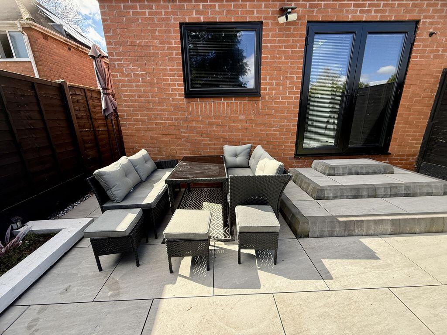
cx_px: 224
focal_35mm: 14
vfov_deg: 85.7
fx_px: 181
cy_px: 168
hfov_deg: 102.1
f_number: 2.2
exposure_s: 1/472
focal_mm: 2.22
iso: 64
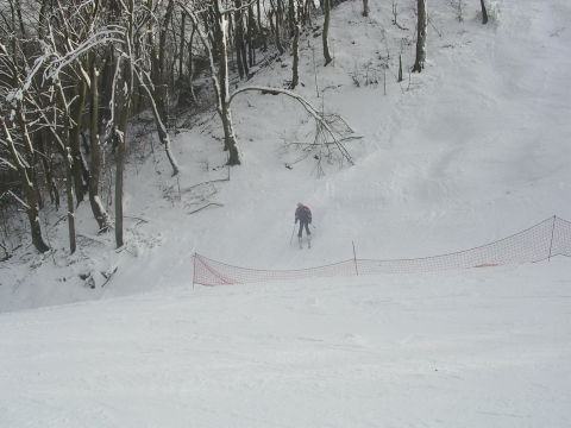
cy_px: 214
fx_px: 676
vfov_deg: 35.1
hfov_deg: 45.8
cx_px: 286
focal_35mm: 41
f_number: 5.8
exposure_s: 1/270
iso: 50
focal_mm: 6.2
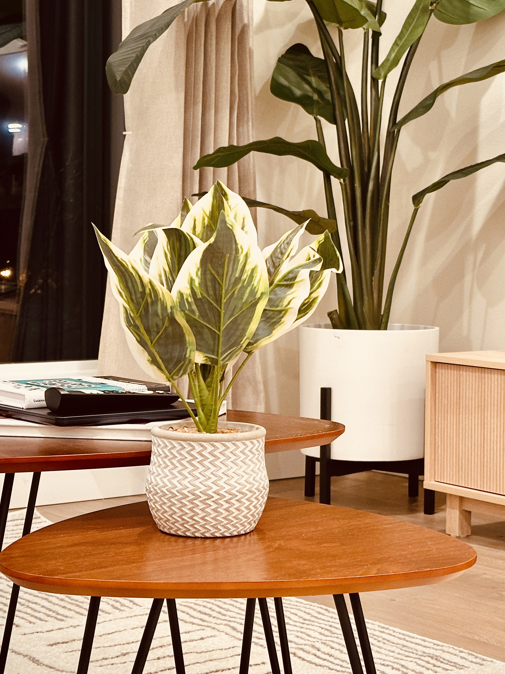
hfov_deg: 19.1
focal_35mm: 77
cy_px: 289
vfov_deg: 25.3
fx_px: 1498
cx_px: 327
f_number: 1.78
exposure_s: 1/40
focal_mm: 6.86
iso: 200
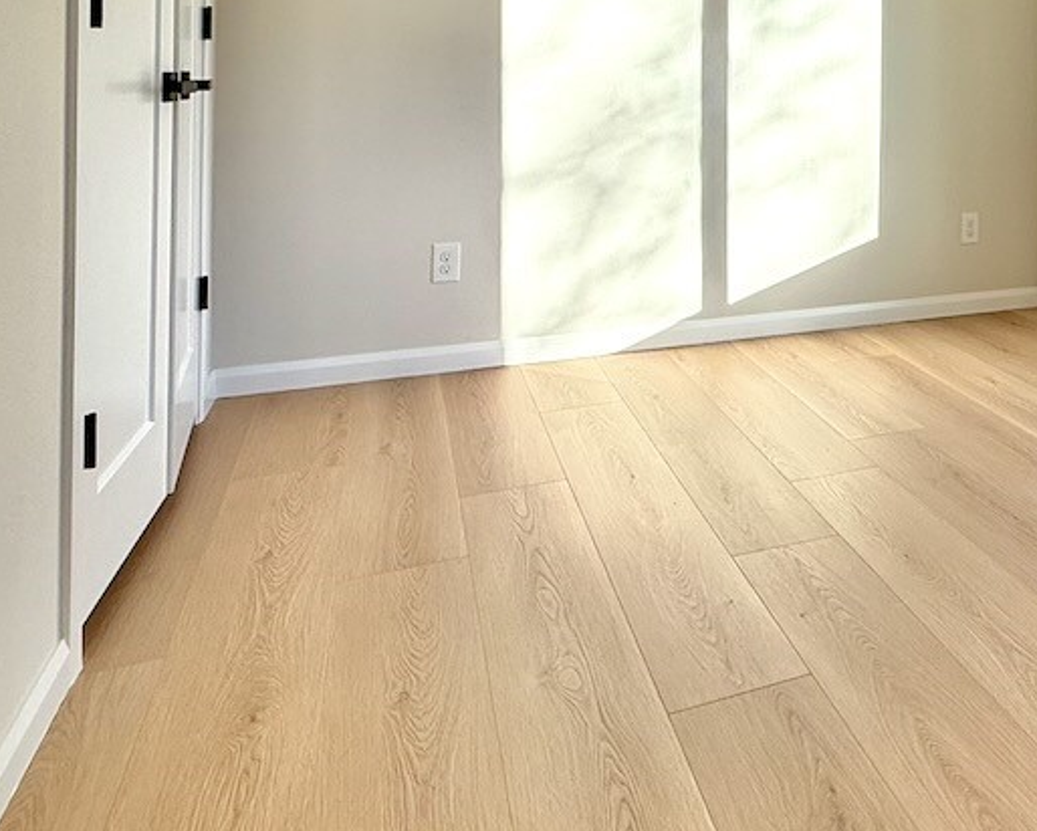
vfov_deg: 39.7
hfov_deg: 47.6
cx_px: 928
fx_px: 1044
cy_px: 58
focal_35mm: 34
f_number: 2.2
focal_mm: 2.22
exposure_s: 1/207
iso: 64
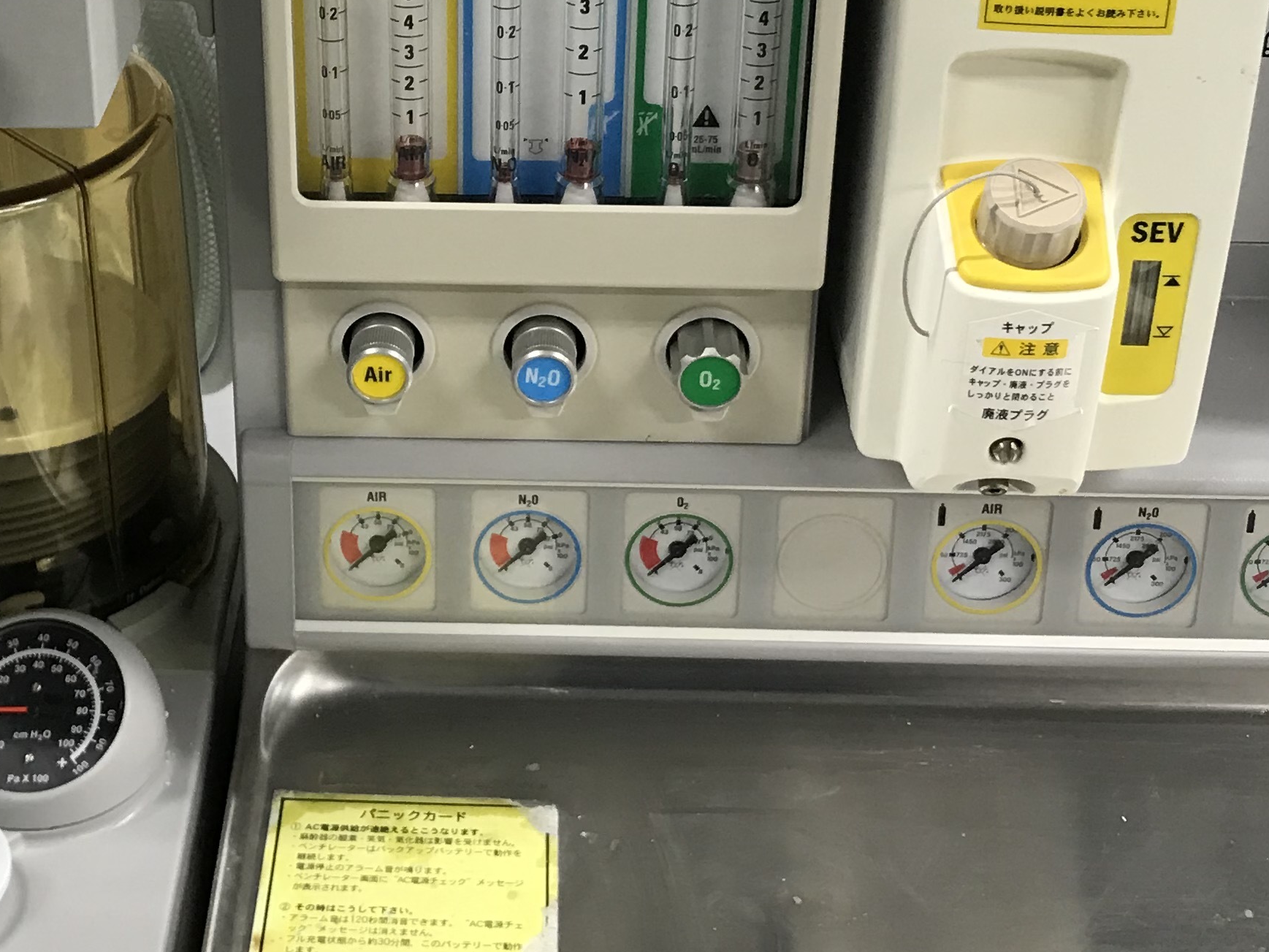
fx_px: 2383
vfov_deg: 22.3
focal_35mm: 65
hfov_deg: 29.7
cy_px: 219
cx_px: 459
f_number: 1.8
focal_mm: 3.99
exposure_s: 1/30
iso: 32
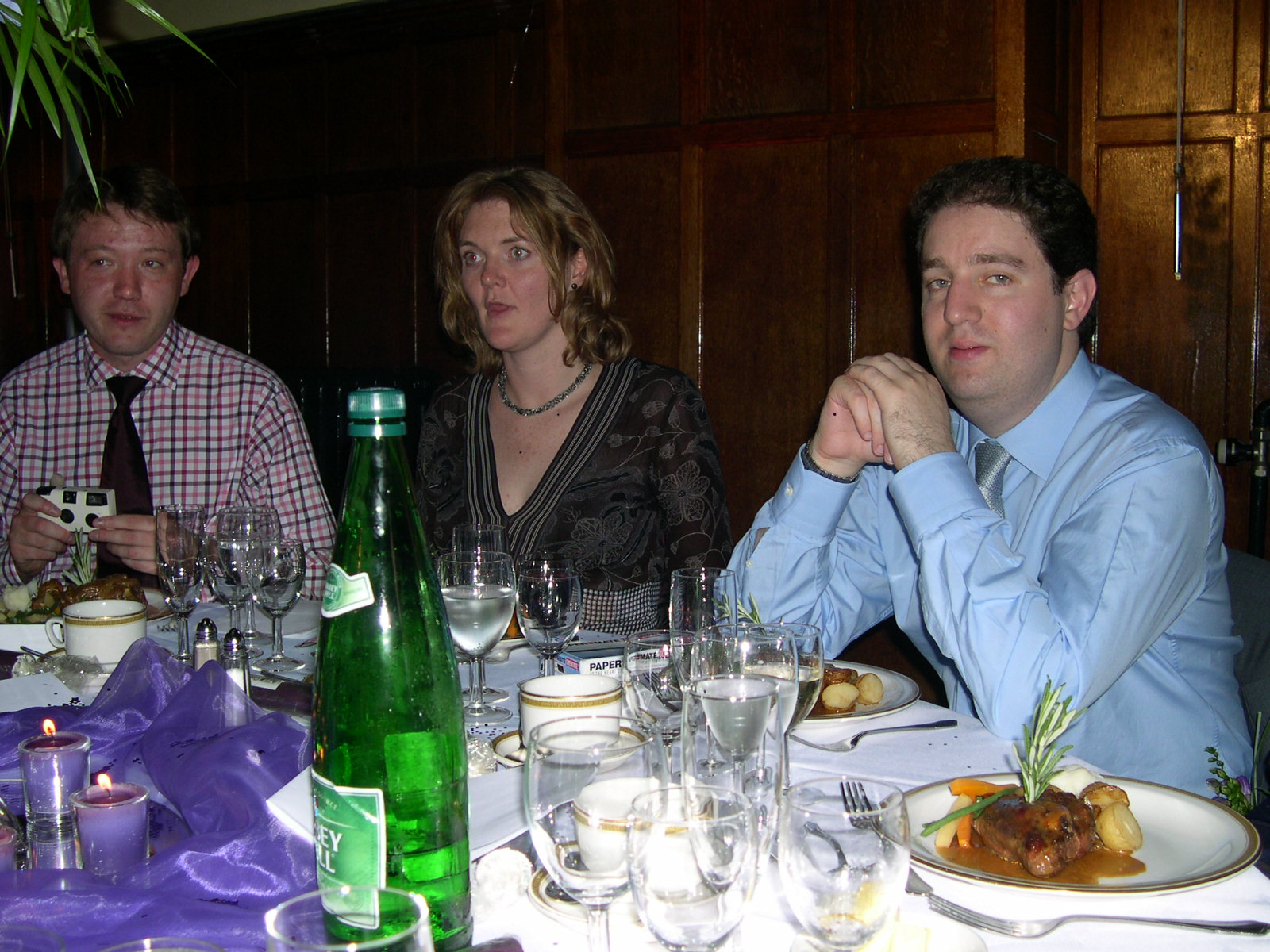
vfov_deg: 37.7
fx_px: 1394
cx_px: 635
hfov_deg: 49.0
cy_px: 476
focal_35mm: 38
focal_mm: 8
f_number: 2.8
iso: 100
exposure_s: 1/60
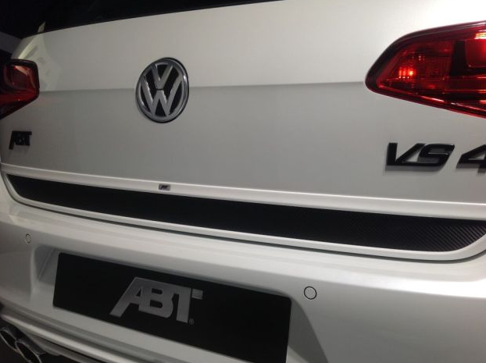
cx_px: 238
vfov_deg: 39.6
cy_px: 181
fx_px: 505
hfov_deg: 51.4
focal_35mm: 36
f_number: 2.4
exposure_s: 1/136
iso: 50
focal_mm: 4.28
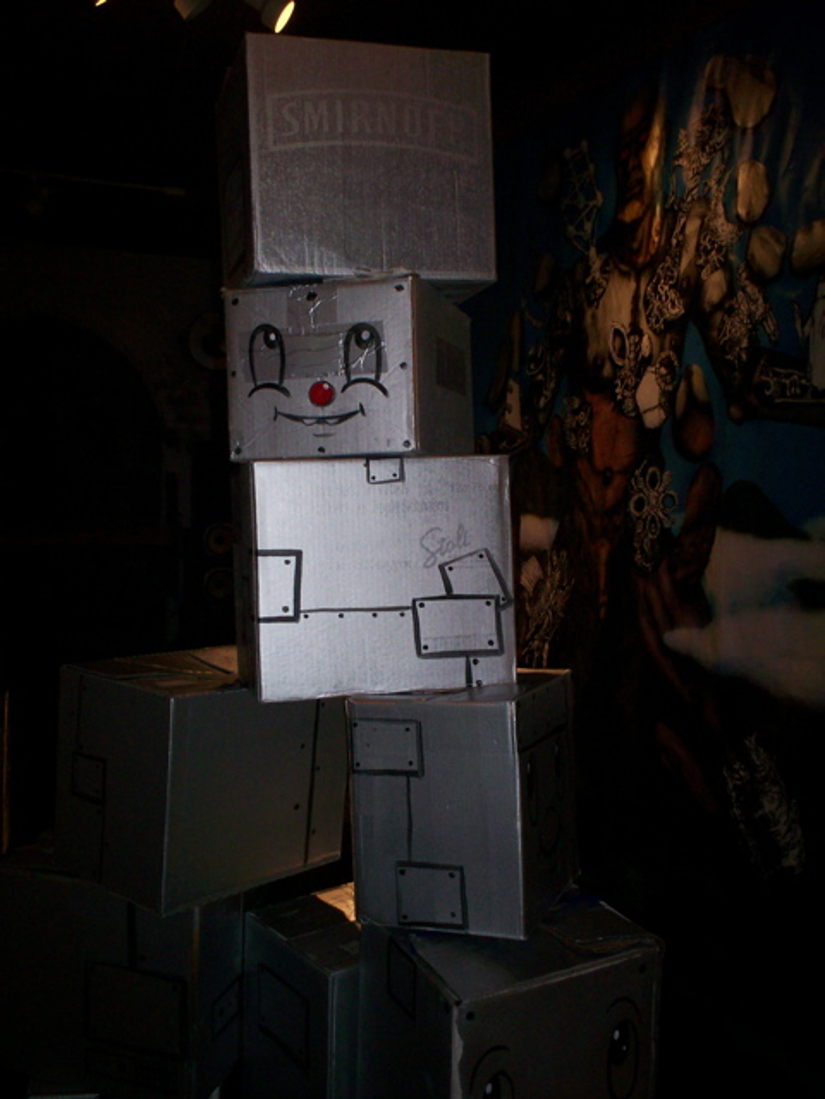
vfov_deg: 51.4
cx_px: 412
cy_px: 550
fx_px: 1144
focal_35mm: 36
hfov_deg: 39.7
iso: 140
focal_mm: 6
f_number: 4.5
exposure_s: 1/60
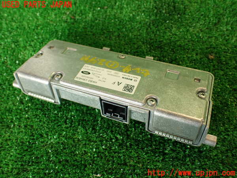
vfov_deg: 44.2
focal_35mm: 32
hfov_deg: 56.8
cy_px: 89
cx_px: 118
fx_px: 219
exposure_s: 1/50
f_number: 2.4
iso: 200
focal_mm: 5.79
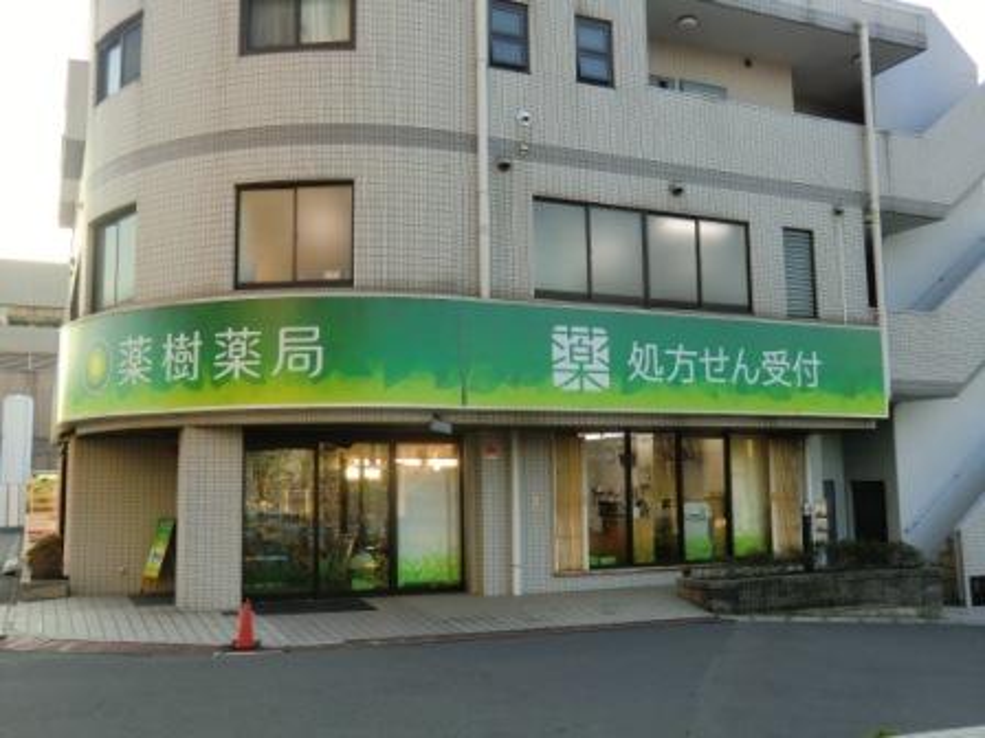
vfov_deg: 41.8
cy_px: 369
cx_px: 492
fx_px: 967
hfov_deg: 54.0
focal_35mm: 34
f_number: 3.6
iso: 64
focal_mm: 6.1
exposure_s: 1/100
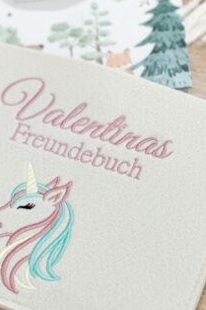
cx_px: 73
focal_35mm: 102
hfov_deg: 13.4
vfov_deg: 20.0
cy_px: 128
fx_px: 876
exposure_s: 1/120
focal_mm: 9
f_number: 2.8
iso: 40
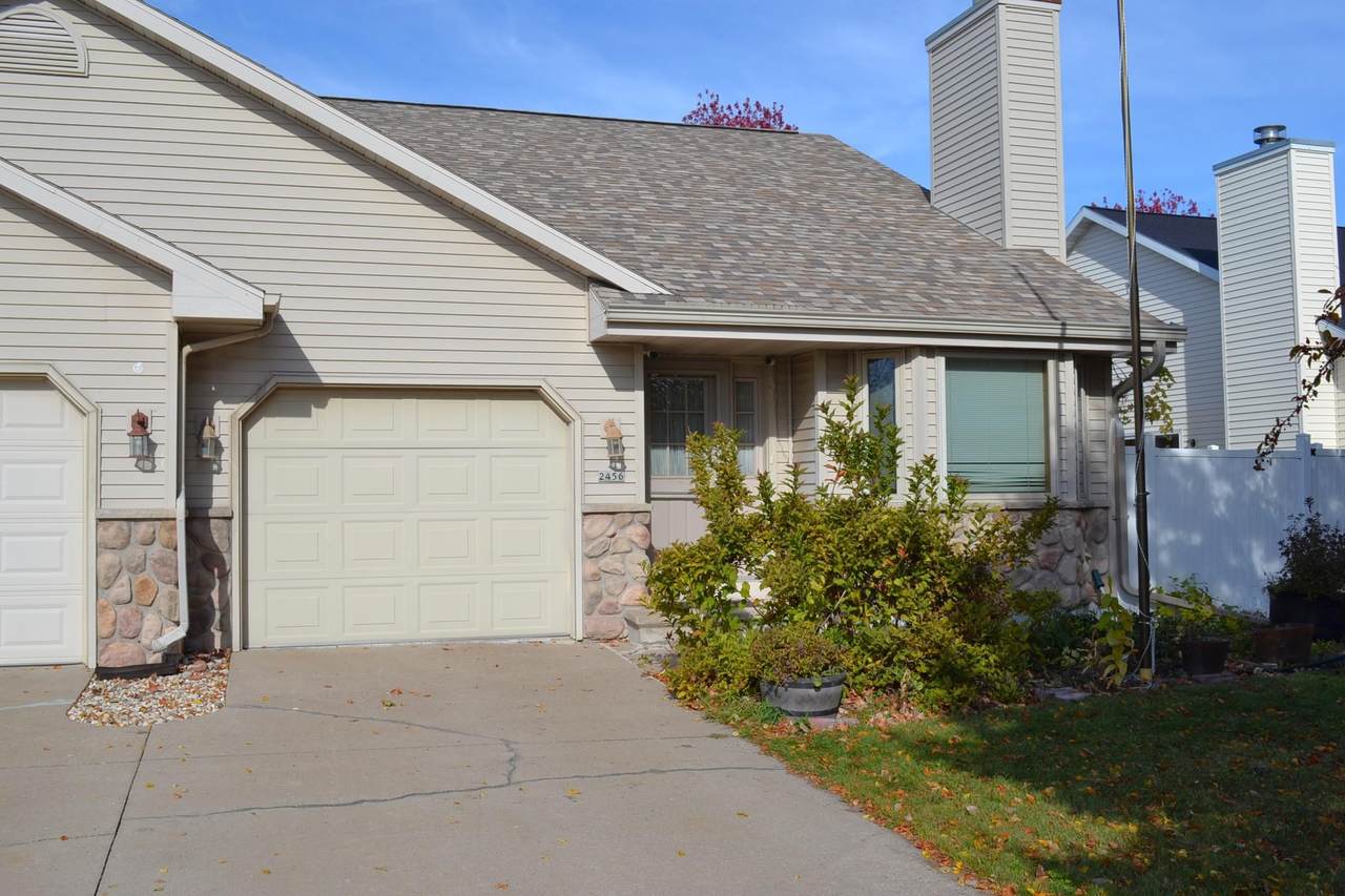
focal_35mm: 36
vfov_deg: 36.9
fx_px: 1345
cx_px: 672
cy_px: 448
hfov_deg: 53.1
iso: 100
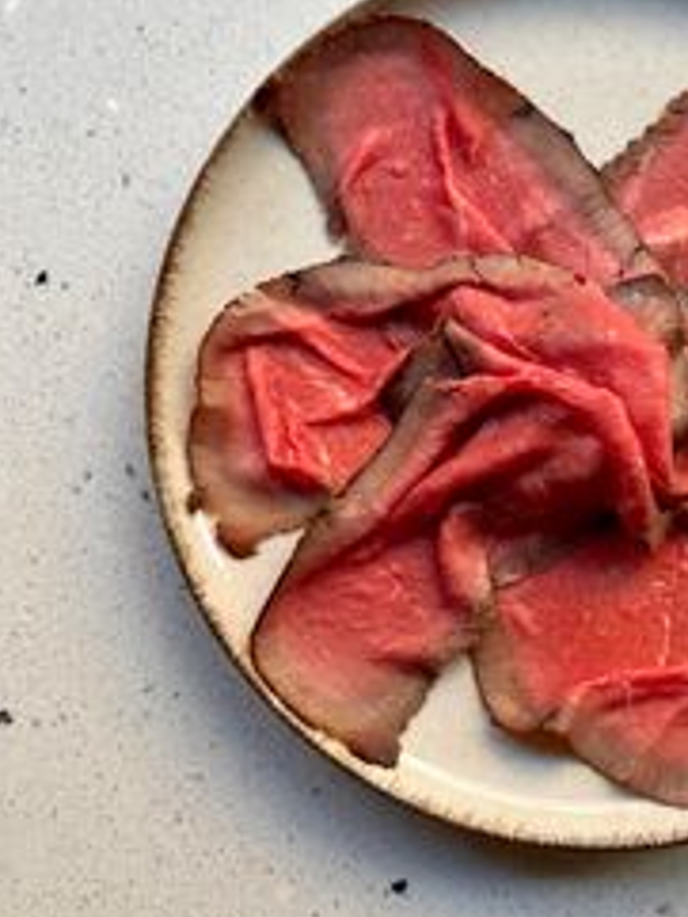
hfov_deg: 30.6
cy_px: 413
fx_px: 1218
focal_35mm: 46
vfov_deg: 41.2
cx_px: 574
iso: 50
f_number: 1.5
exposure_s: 1/100
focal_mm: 5.7
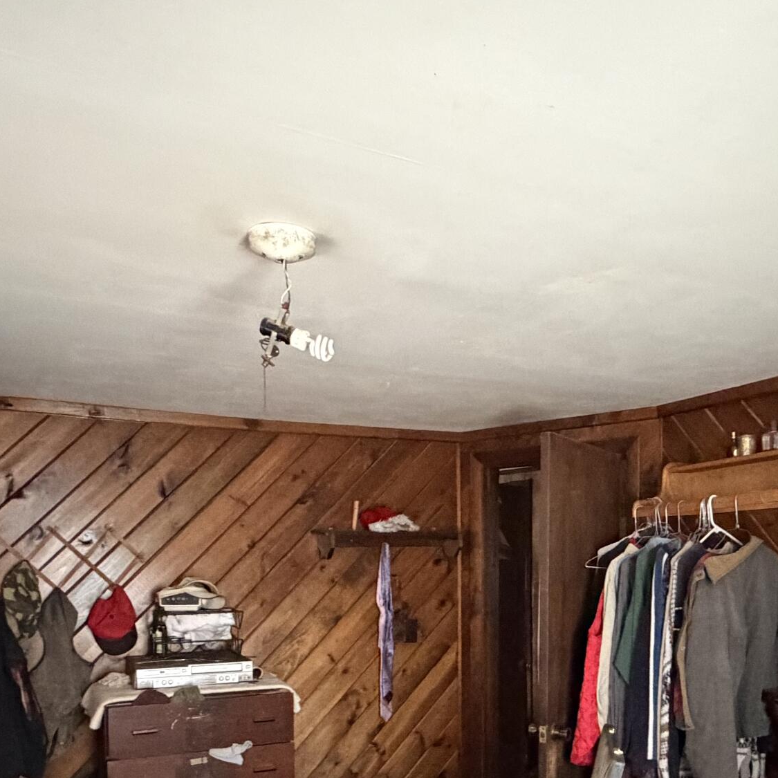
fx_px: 839
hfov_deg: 49.4
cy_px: 595
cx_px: 470
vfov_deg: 47.6
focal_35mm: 33
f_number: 2.2
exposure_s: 1/42
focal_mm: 2.22
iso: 1250
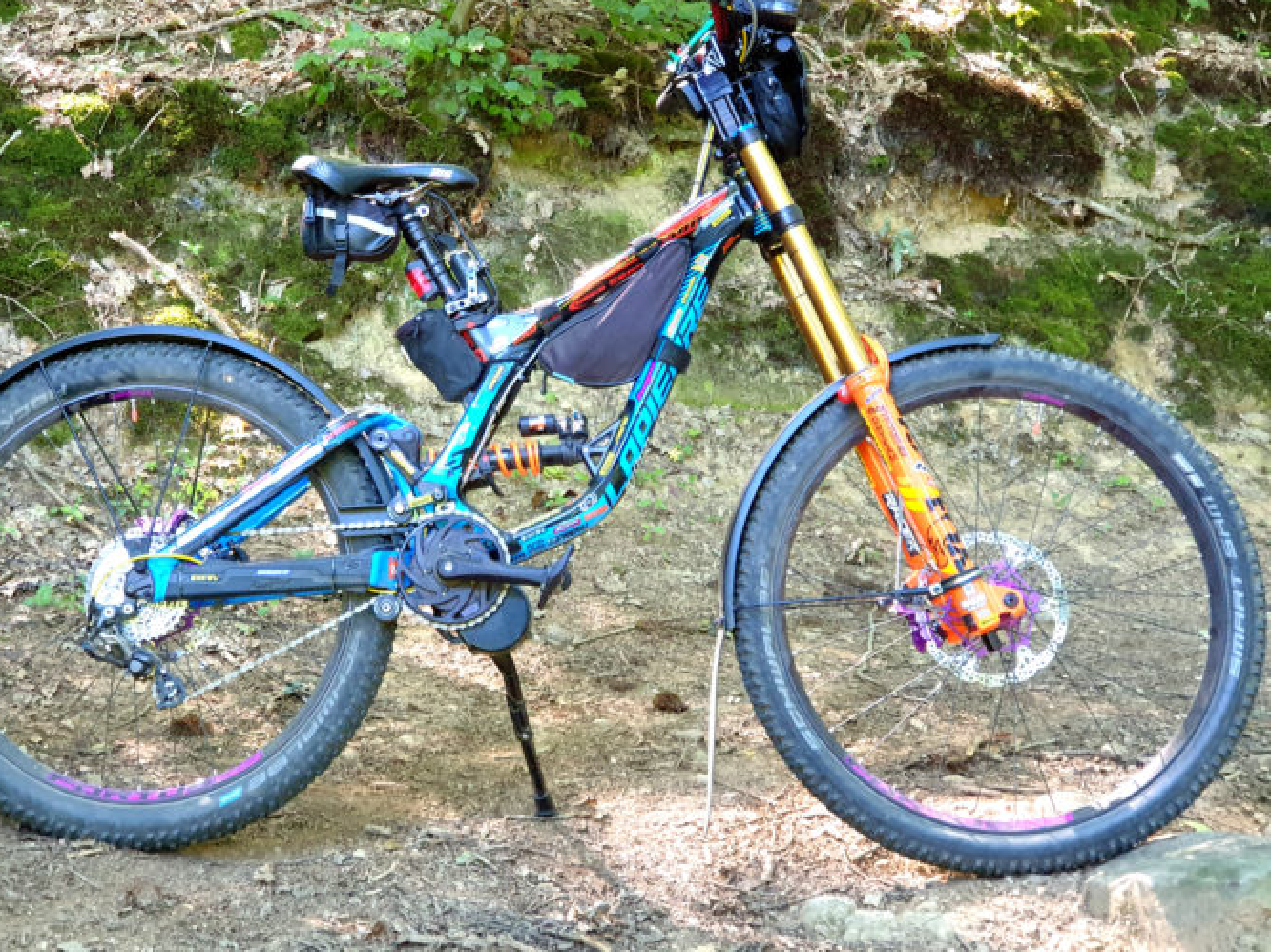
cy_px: 433
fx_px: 2202
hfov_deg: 32.2
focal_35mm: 60
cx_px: 571
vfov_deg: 24.4
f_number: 2.4
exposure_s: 1/15
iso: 200
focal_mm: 6
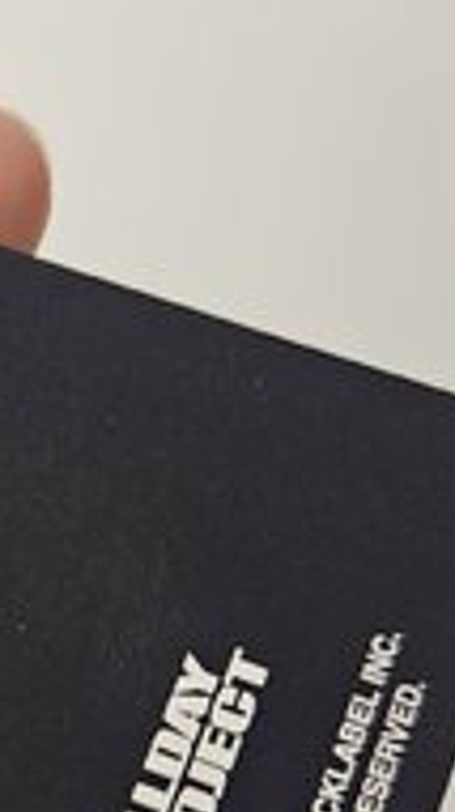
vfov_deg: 29.5
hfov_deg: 16.1
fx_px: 1506
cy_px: 644
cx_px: -174
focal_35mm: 70
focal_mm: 5.4
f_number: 1.8
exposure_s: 1/120
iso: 800
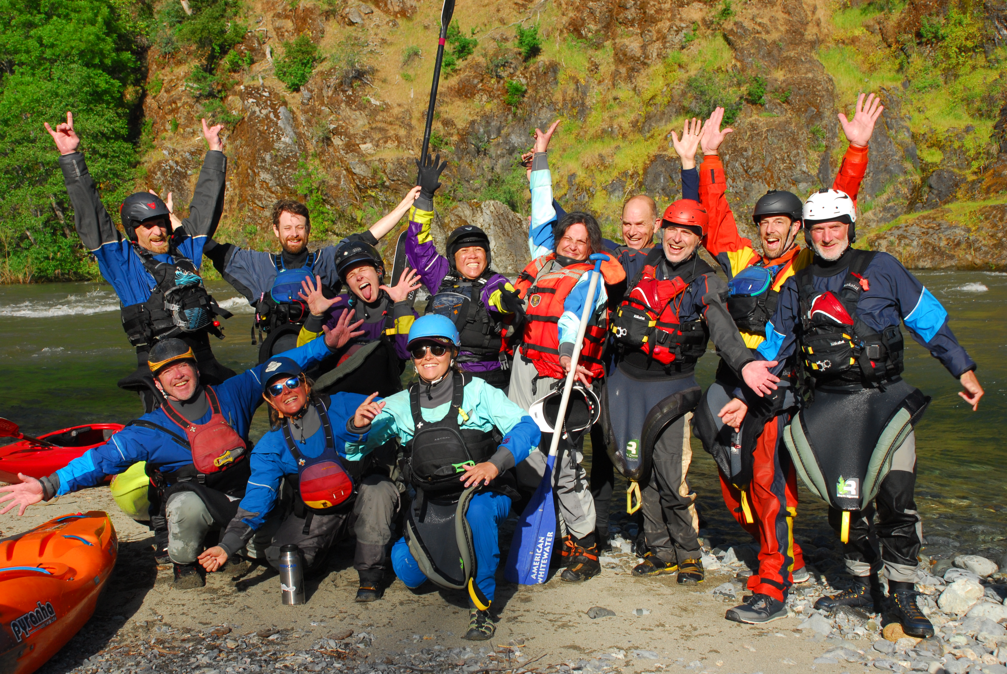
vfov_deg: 28.2
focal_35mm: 48
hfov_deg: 41.1
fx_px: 1344
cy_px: 337
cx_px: 504
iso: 200
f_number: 7.1
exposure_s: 1/400
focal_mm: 32
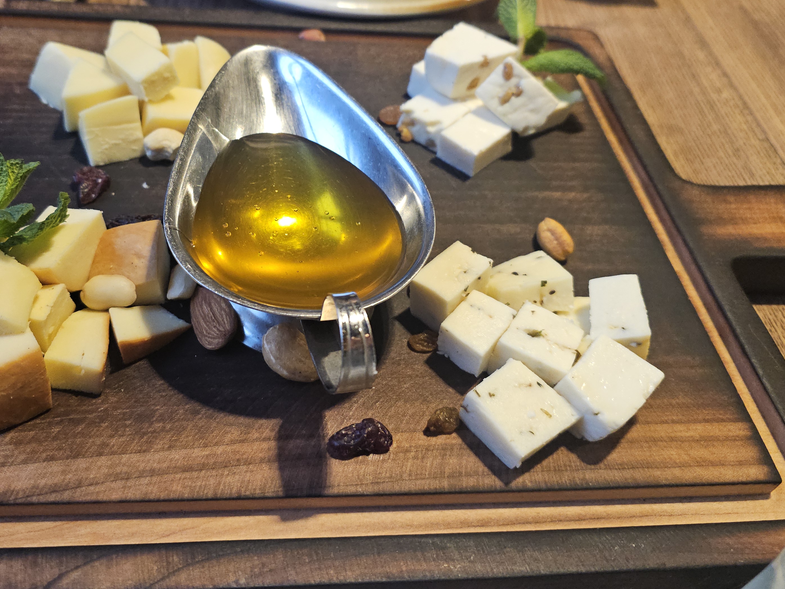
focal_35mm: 33
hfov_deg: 54.9
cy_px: 220
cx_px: 306
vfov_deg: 42.6
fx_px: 748
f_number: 1.7
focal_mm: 6.3
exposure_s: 1/100
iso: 320
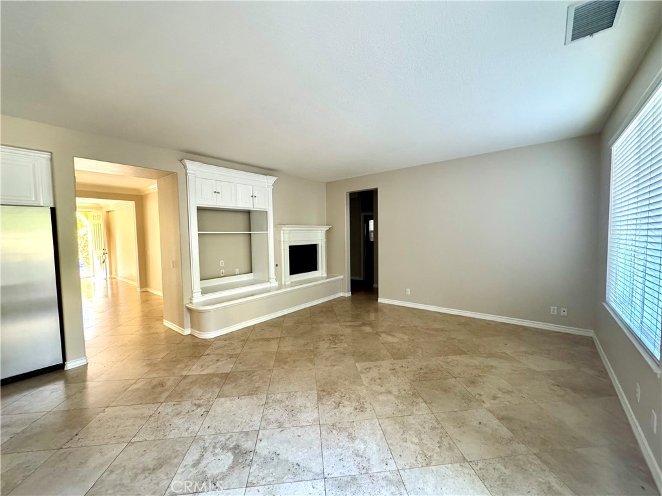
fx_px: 268
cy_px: 248
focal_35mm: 14
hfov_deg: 102.1
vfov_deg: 85.7
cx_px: 331
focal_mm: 2.22
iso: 320
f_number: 2.2
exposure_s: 1/66
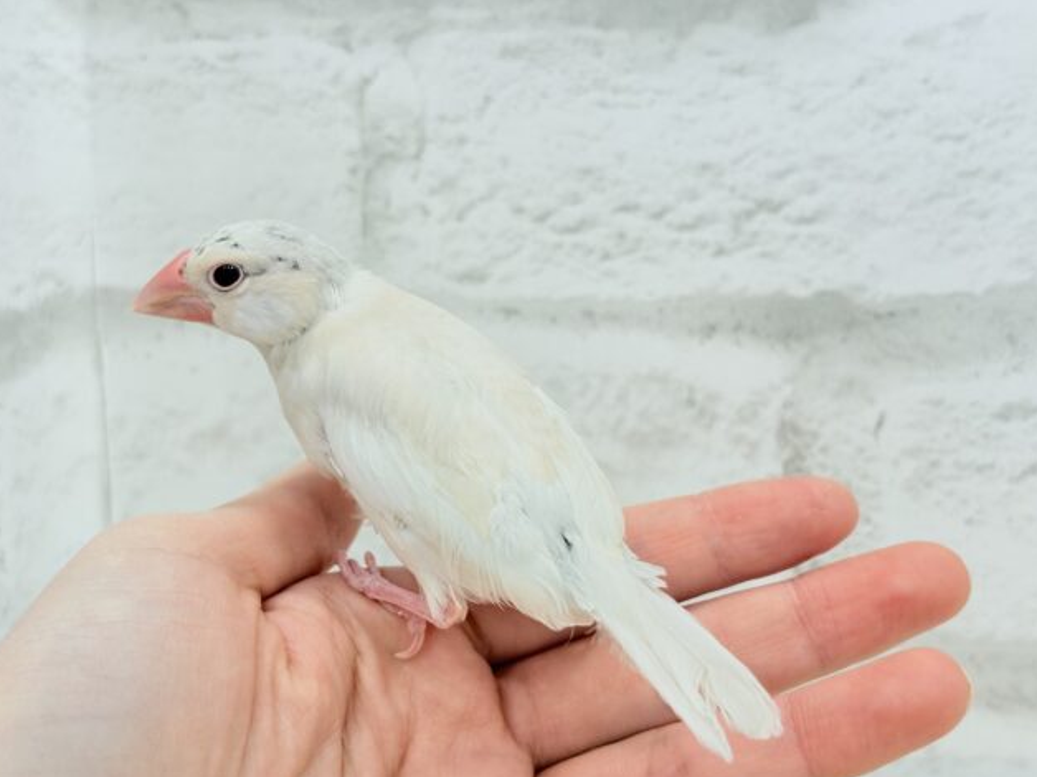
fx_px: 1588
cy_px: 389
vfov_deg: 27.5
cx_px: 517
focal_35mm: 53
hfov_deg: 36.2
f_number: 1.6
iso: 50
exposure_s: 1/100
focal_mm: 5.96
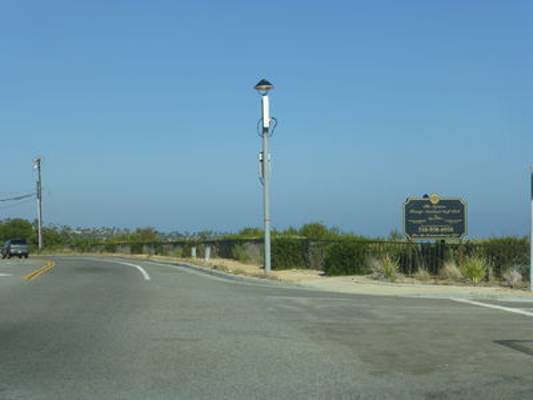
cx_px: 266
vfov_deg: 22.3
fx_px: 1016
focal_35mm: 66
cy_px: 200
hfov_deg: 29.4
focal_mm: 11.7
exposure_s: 1/640
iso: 100
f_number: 4.9
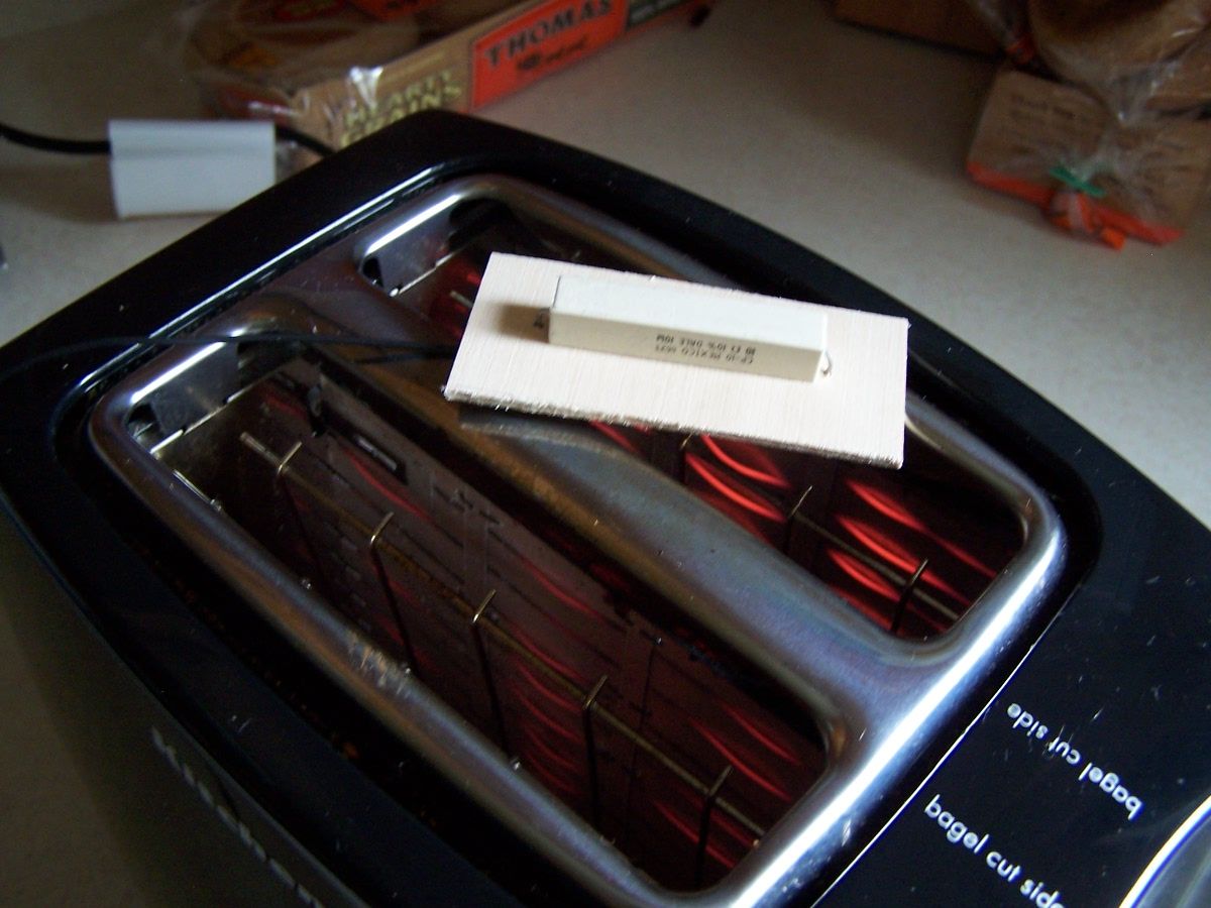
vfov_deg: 37.7
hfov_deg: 49.0
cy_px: 454
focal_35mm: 38
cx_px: 606
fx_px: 1329
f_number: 2.8
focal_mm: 6.3
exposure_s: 1/8
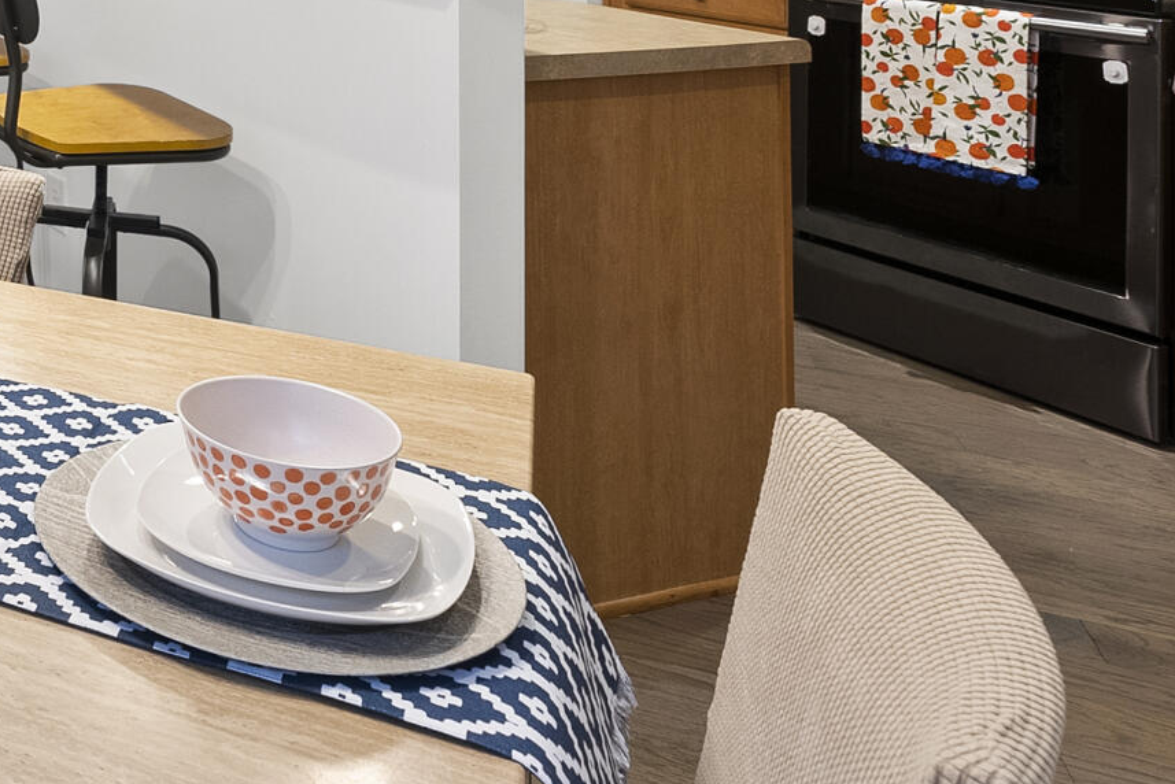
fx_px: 1371
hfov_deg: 35.0
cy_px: -242
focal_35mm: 42
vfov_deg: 26.8
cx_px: -288
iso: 400
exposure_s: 1/5
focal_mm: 12
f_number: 7.1
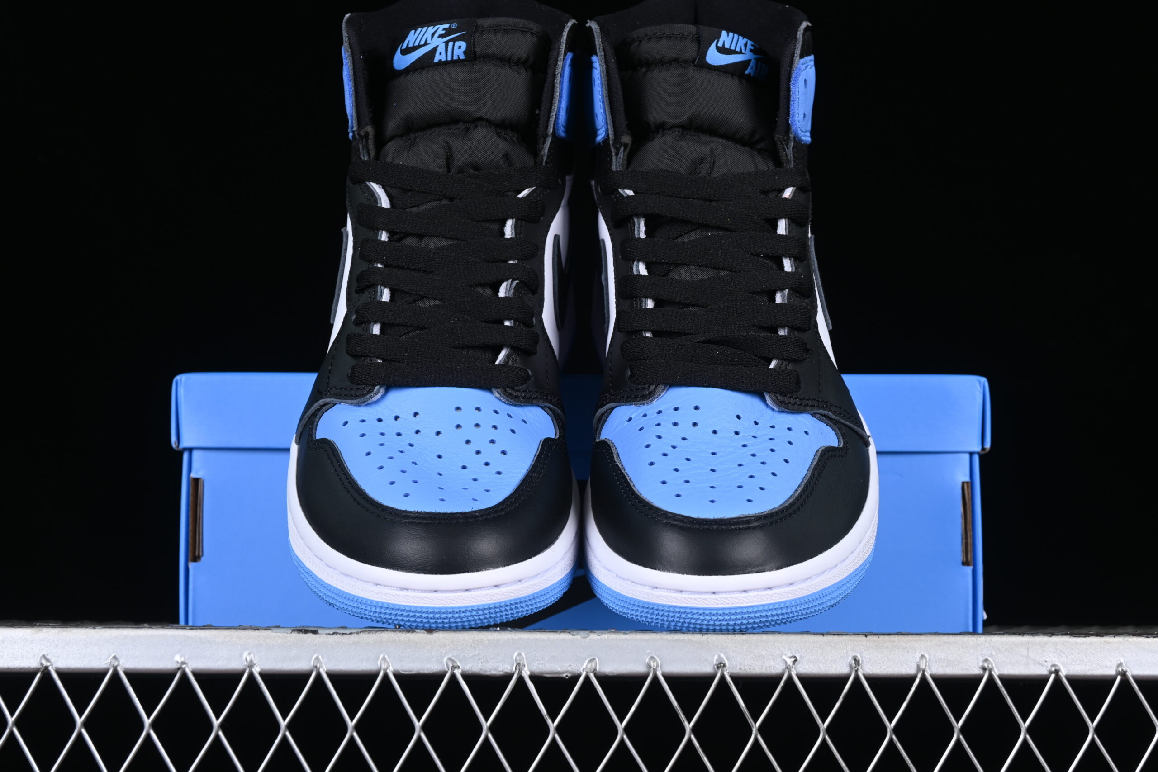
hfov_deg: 27.0
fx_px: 2412
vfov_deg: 18.2
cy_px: 386
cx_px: 579
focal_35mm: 75
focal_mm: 50
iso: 160
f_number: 8
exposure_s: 1/80
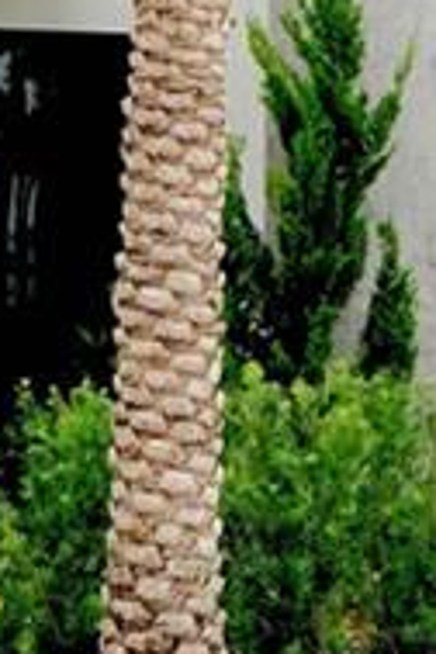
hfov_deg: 5.4
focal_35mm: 254
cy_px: -550
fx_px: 4614
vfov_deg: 7.8
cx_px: 612
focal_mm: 30
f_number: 8
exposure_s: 1/125
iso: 100
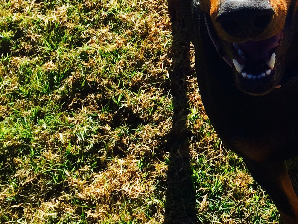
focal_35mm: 95
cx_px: 389
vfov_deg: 15.3
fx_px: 818
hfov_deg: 19.1
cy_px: 11
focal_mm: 4.15
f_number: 2.2
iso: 32
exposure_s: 1/1068
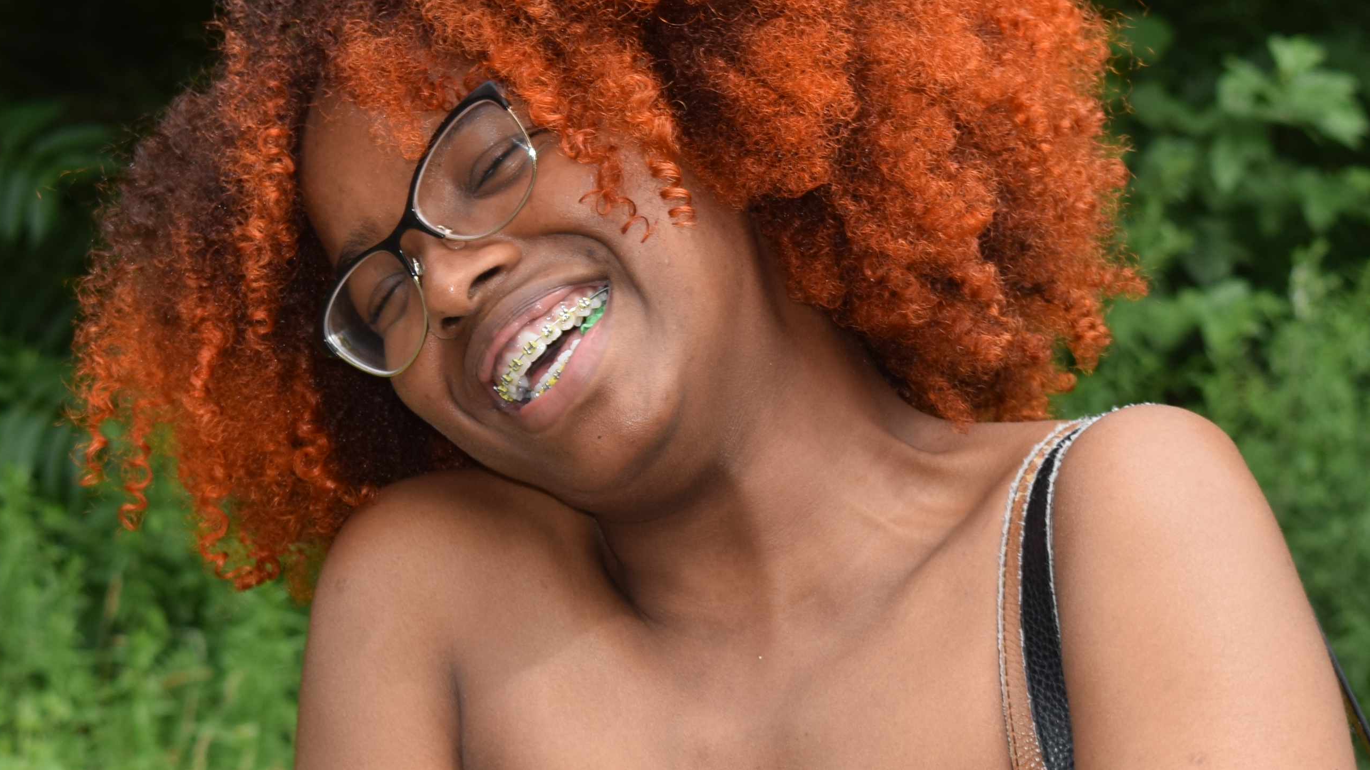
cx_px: 586
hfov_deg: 12.2
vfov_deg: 6.9
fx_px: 6393
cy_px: 460
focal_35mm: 176
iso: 100
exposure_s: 1/200
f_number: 7.1
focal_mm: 48
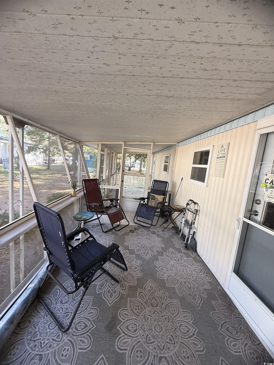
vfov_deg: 102.1
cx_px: 137
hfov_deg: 85.7
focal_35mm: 14
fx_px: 148
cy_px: 182
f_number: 2.2
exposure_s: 1/99
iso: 200
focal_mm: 2.22
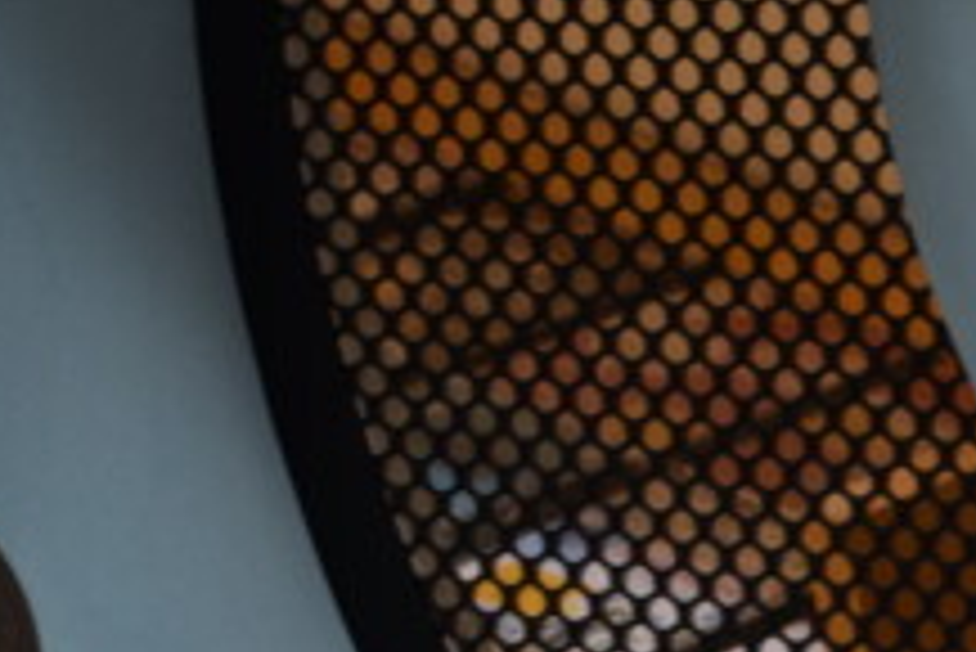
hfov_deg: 6.0
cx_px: 1273
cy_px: 868
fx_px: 9280
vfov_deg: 4.0
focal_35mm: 342
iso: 720
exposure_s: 1/60
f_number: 5.6
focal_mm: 55
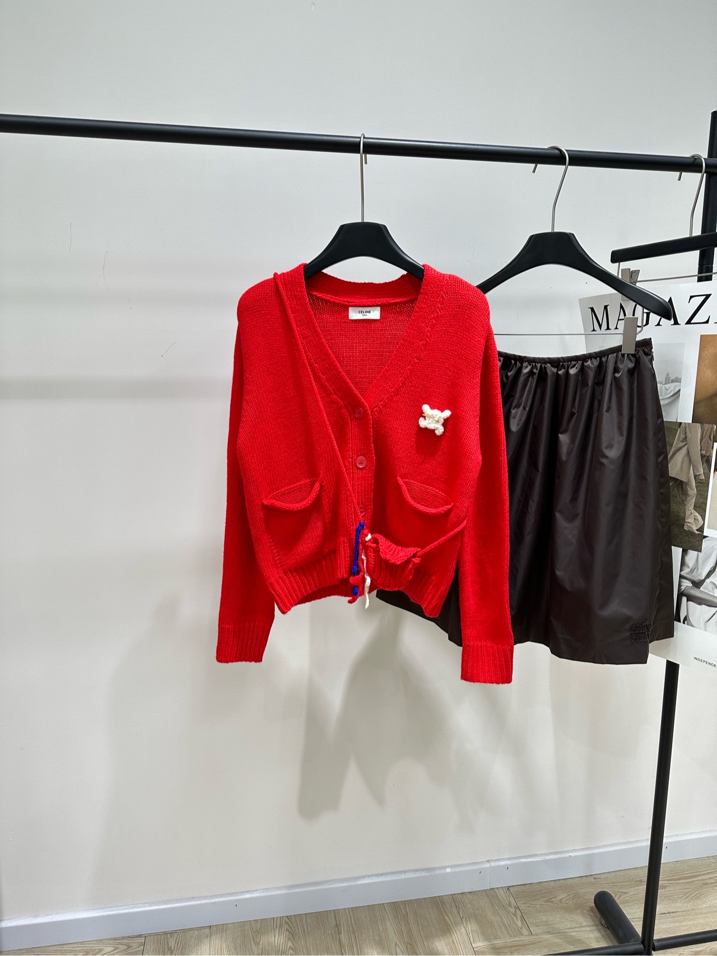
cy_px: 478
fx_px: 663
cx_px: 358
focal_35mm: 24
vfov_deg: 71.6
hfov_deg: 56.8
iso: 100
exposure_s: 1/121
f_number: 1.78
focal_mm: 6.86
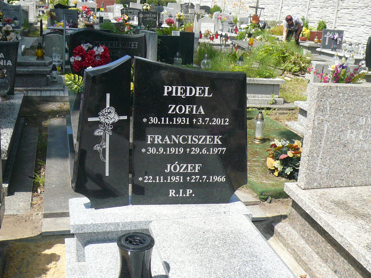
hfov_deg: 42.9
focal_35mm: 44
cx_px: 186
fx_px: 472
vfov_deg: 32.9
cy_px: 139
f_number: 8
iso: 100
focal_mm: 4.7
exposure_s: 1/125
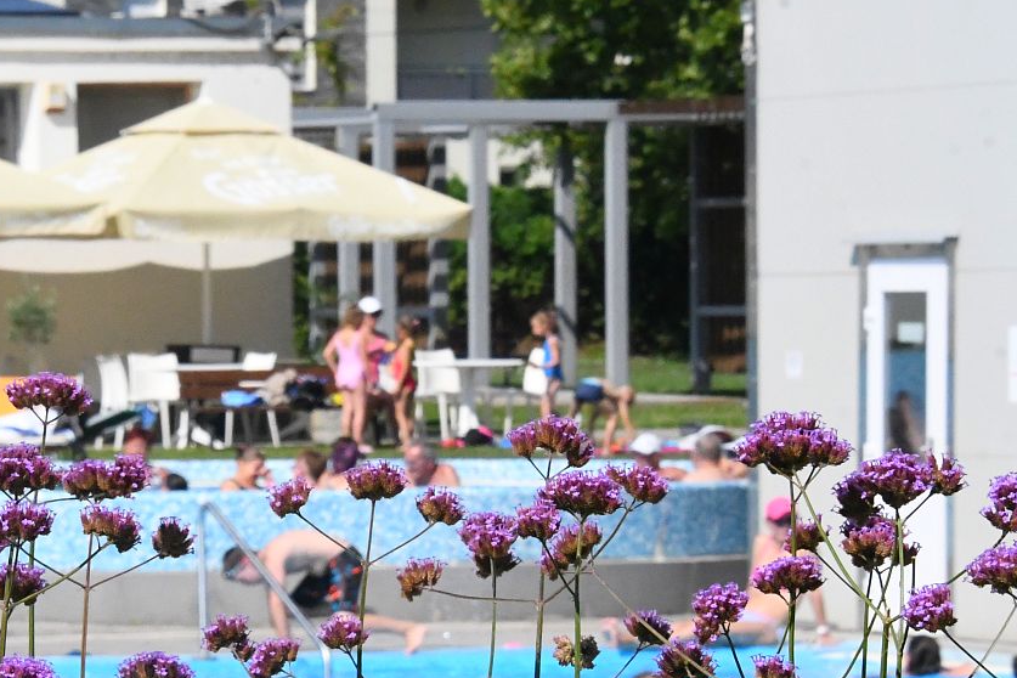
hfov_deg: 6.9
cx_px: 220
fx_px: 8474
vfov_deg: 4.6
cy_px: 464
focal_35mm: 300
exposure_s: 1/3200
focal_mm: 105
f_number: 14
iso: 5000
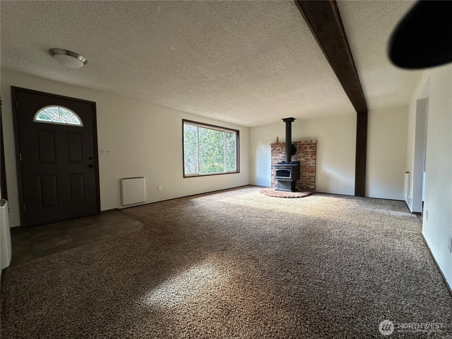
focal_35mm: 14
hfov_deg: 102.1
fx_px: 183
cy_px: 170
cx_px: 226
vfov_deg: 85.7
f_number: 2.2
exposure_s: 1/99
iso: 160
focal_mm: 2.22
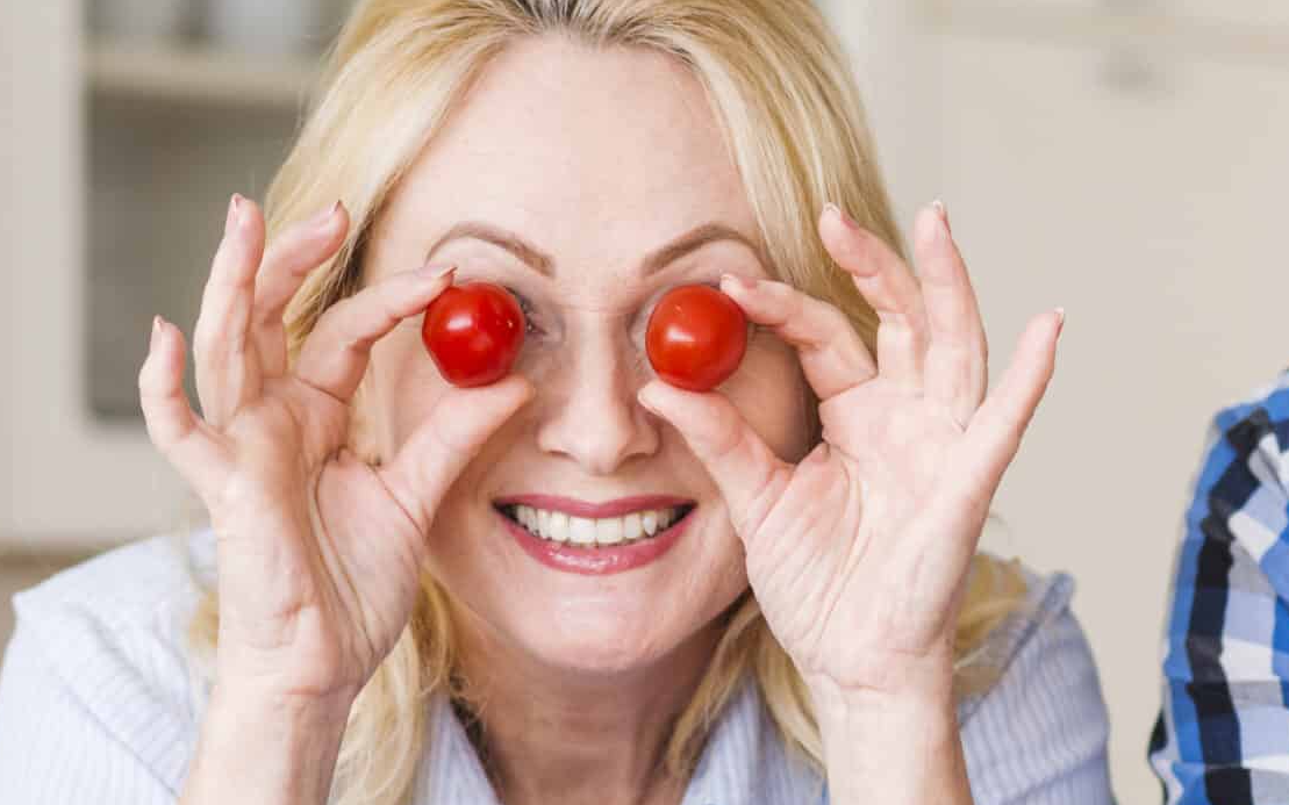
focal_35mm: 200
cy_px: 637
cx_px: 1194
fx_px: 7026
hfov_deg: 10.4
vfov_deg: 6.6
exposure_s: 1/160
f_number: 3.2
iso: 250
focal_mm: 85
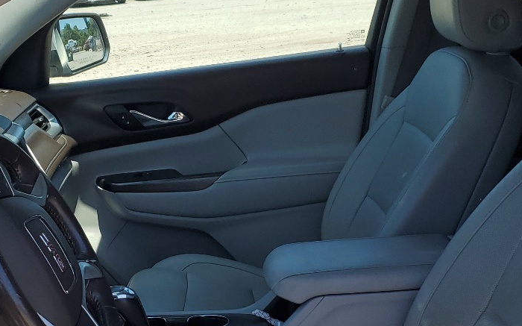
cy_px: 260
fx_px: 896
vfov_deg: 20.4
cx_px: 153
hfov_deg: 32.1
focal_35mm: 63
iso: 50
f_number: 1.5
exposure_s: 1/1667
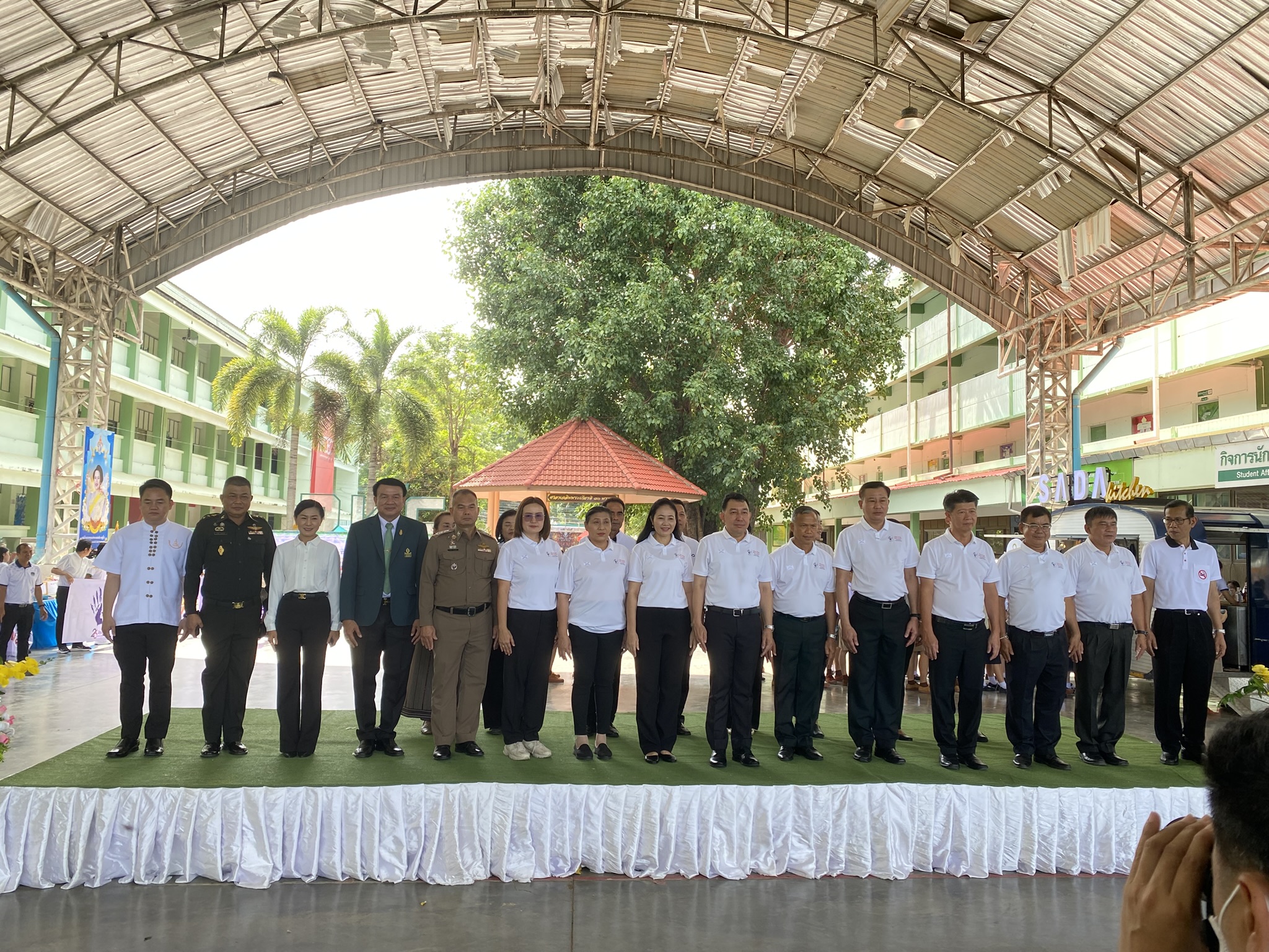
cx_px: 634
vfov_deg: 53.1
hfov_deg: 67.3
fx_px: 953
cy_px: 476
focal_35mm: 26
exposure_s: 1/180
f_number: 1.8
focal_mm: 4.25
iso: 32
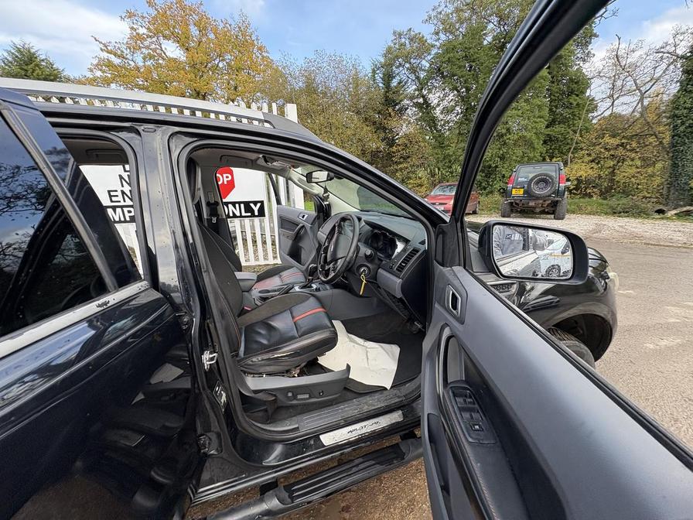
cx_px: 346
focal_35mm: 14
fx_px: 280
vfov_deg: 85.7
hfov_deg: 102.1
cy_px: 260
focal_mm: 2.22
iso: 64
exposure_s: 1/132
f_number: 2.2
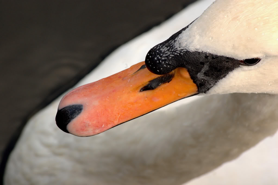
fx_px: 1794
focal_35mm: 232
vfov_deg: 5.9
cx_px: 139
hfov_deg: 8.9
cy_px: 92
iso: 400
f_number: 16
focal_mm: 155
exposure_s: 1/60
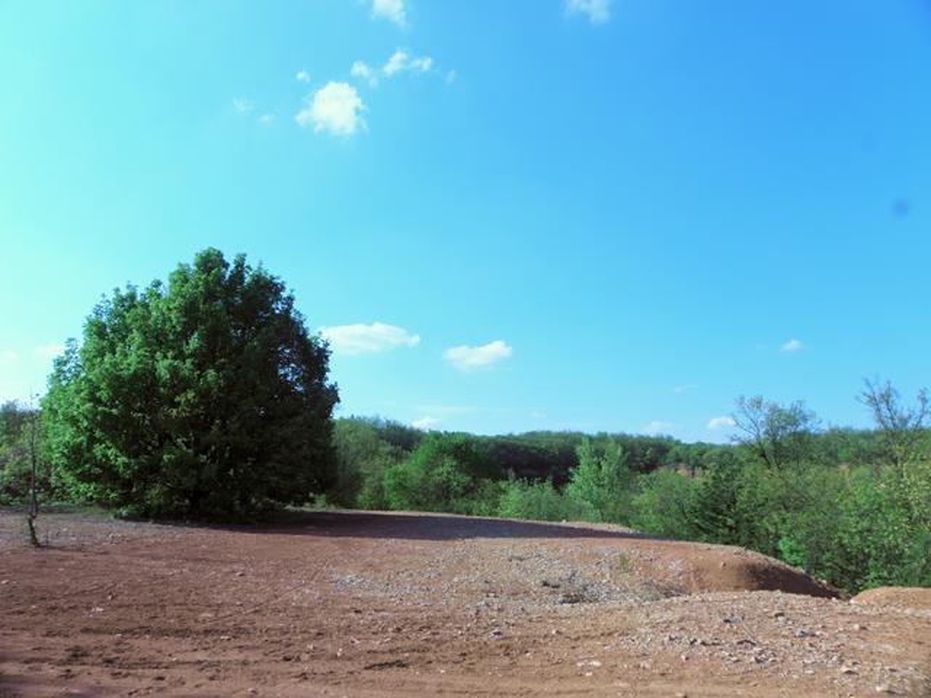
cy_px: 349
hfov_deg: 67.3
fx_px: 699
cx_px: 466
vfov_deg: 53.1
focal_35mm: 26
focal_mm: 4.6
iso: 64
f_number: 5.6
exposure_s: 1/320
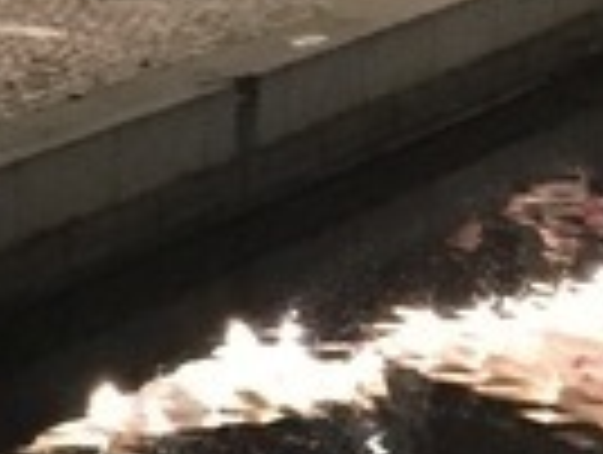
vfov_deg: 6.5
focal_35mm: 221
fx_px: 3857
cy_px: -481
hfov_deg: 7.1
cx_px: -1678
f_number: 2.2
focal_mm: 4.15
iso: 640
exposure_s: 1/17
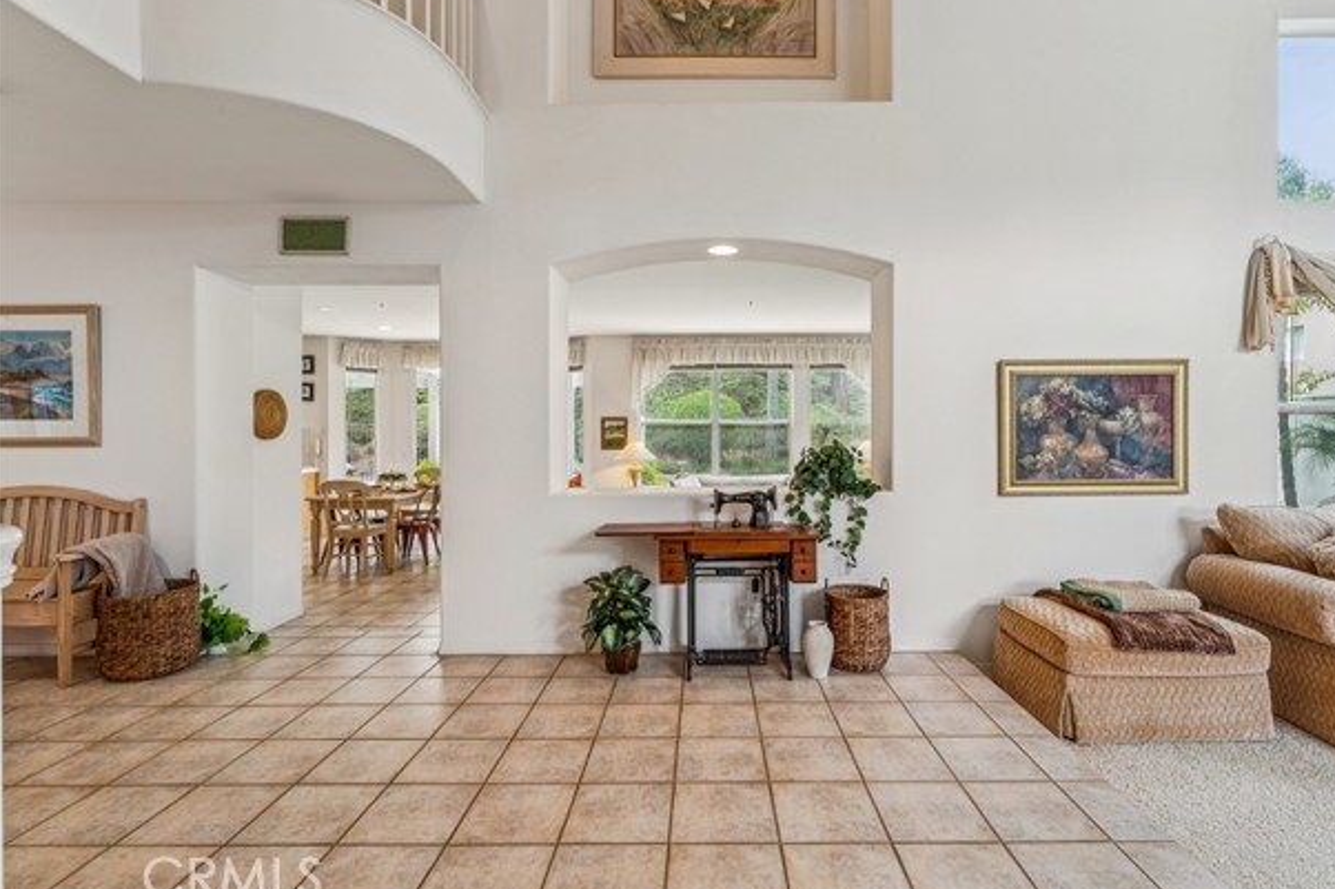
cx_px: 707
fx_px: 646
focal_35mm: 17
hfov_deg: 91.8
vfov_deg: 69.1
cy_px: 437
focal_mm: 16.4
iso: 100
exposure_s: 1/2.5
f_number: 13
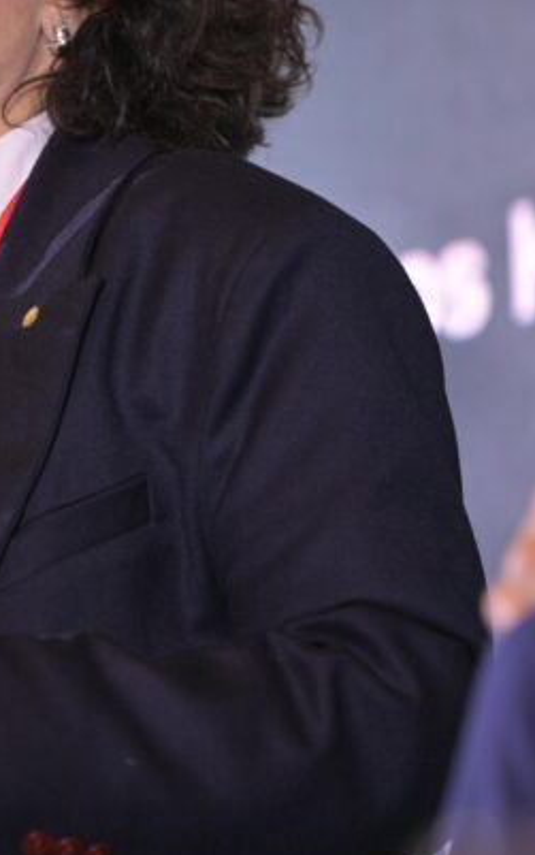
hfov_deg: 2.5
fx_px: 12141
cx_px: -130
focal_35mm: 521
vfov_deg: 4.0
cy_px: 339
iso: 500
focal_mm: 200
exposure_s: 1/125
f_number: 2.8
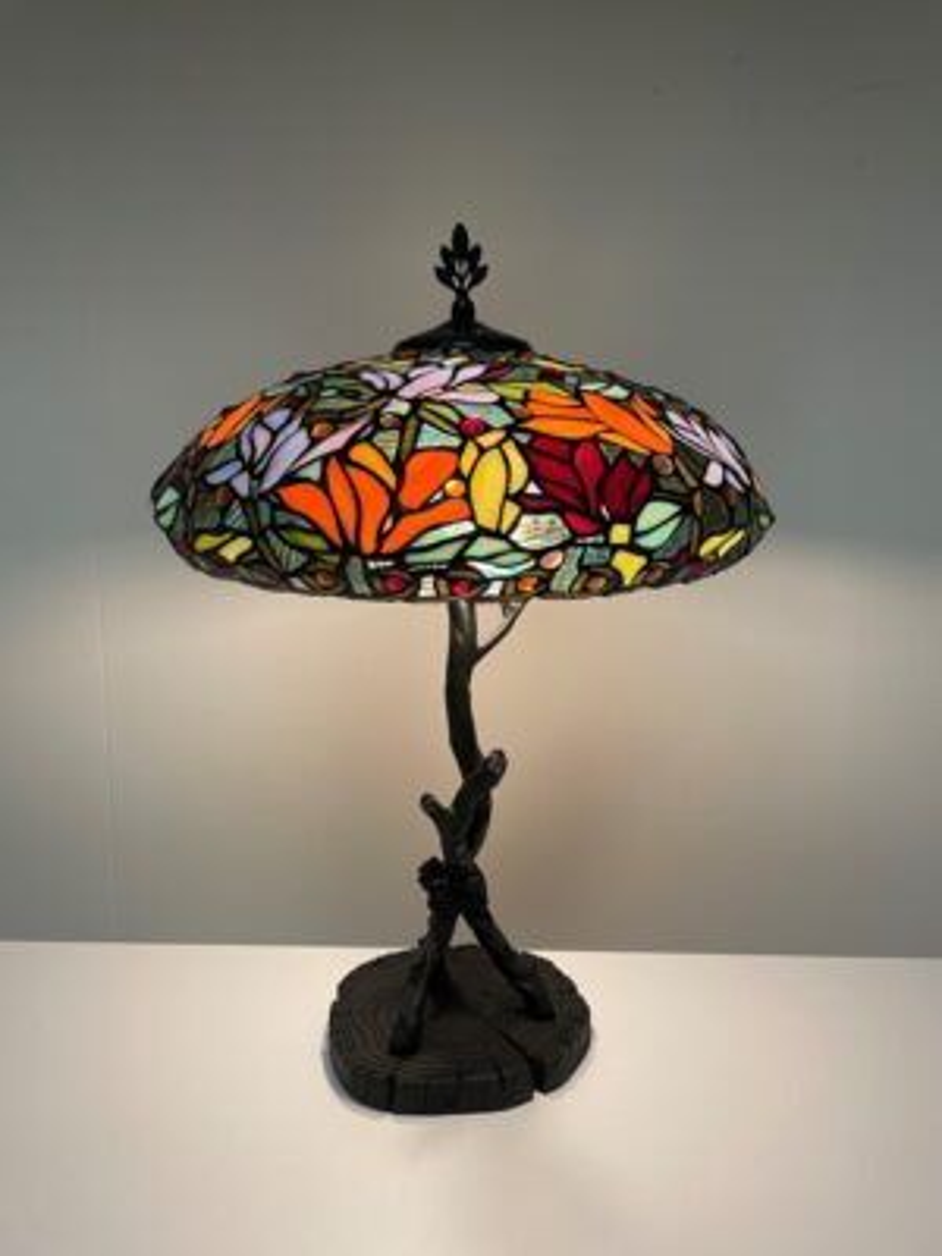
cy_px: 628
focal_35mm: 26
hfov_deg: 53.1
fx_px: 943
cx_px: 471
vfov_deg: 67.3
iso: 64
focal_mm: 4.2
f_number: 1.6
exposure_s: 1/50
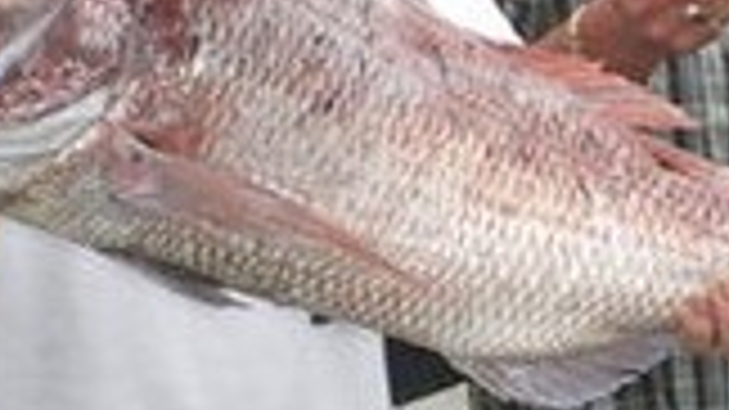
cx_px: 558
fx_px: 2937
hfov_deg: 14.1
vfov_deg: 8.0
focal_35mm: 152
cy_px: 176
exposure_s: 1/100
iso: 50
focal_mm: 6.3
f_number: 4.6
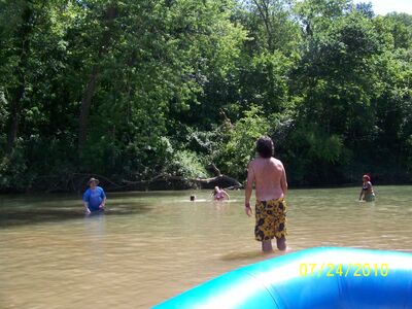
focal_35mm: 36
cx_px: 206
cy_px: 154
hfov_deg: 51.4
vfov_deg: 39.7
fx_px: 428
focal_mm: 5.85
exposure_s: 1/800
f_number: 4
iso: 200
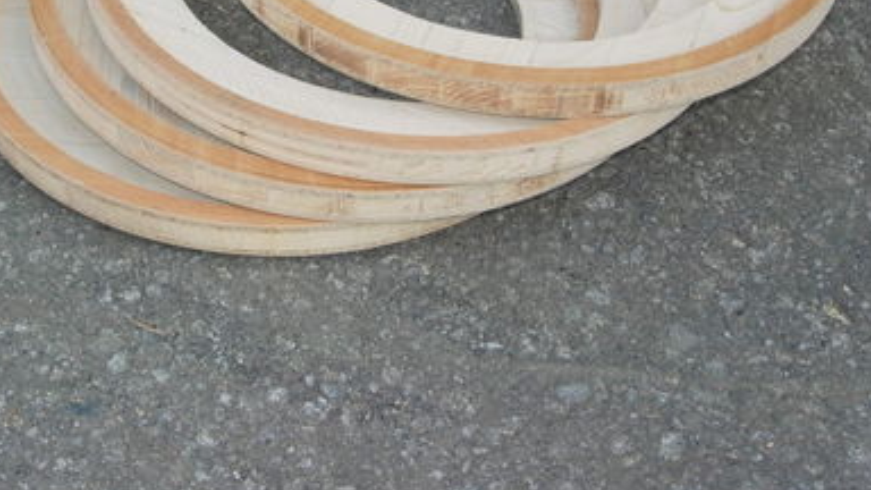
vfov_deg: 17.4
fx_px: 1594
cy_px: 118
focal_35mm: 69
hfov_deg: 30.5
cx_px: 338
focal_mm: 7.8
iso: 79
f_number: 4.8
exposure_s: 1/197
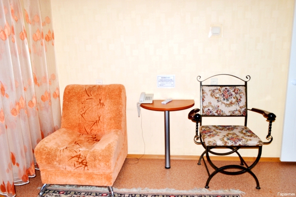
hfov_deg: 67.4
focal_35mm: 27
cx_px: 148
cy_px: 98
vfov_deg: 47.9
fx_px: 222
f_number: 8
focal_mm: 18
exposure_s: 1/60
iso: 220
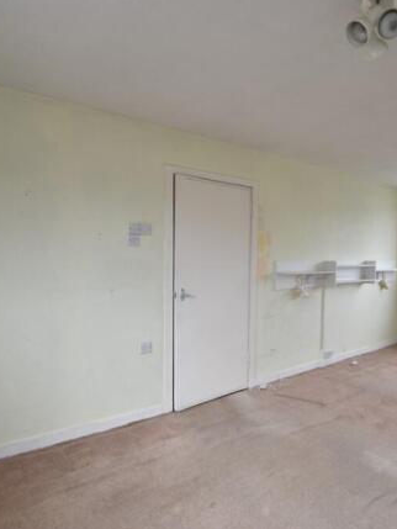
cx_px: 269
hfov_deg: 59.5
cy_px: 263
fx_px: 336
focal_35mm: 22
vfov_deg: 76.4
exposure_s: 1/50
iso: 100
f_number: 4.5
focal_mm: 10
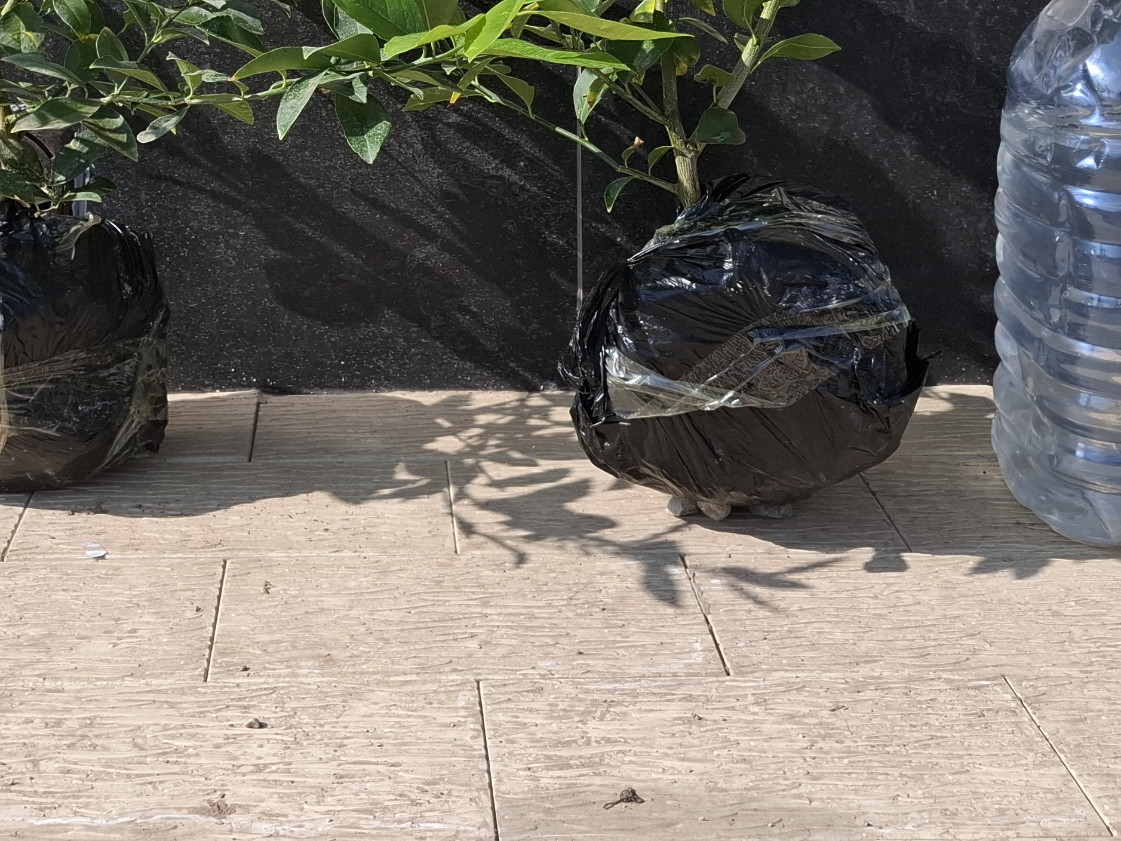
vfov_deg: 26.9
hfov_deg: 37.8
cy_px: -72
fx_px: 1619
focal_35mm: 50
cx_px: 385
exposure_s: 1/1792
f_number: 1.8
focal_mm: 5.54
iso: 50
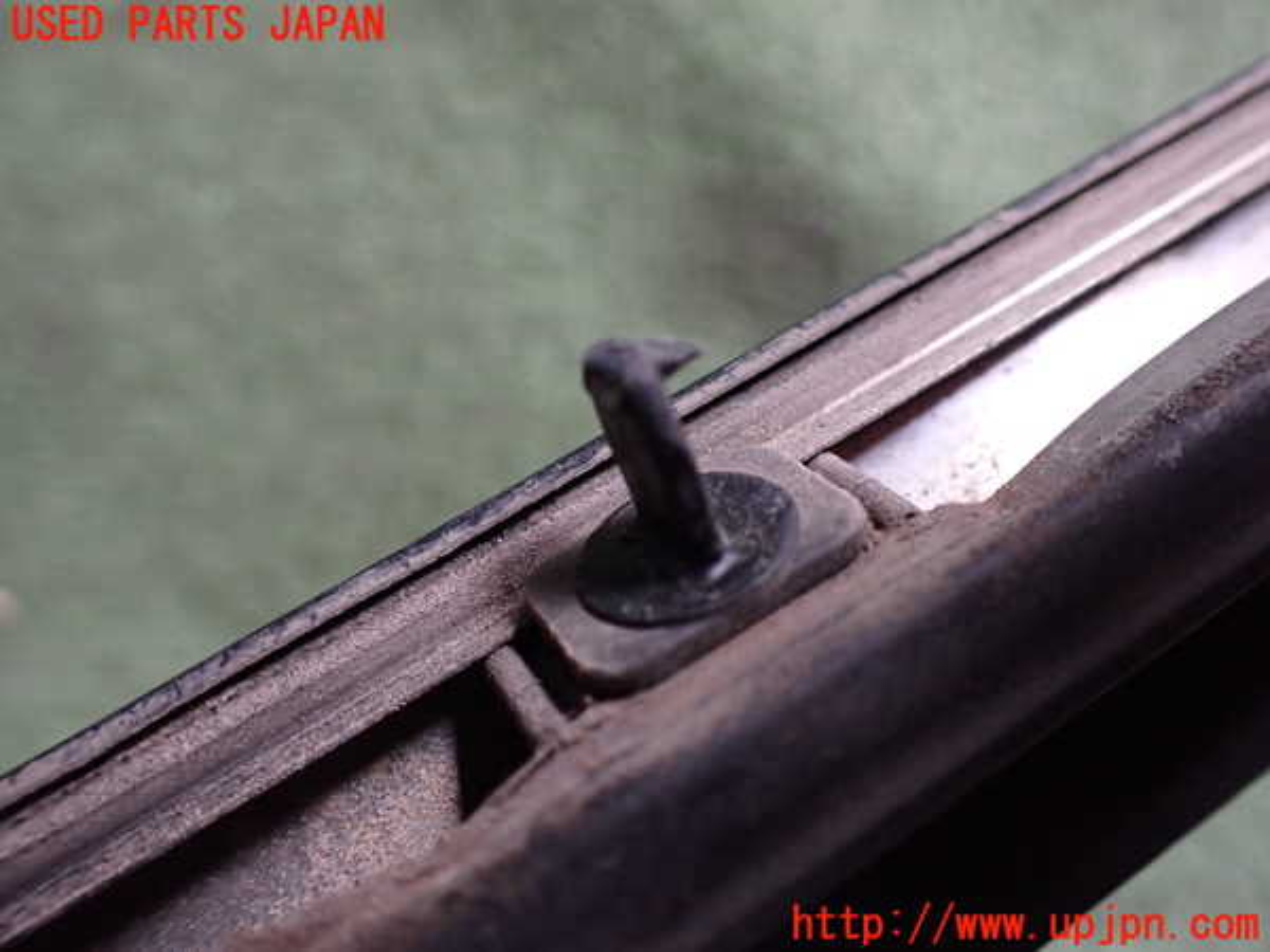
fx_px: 1101
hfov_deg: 60.0
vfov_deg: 46.8
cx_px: 635
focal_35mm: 30
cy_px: 476
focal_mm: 5.4
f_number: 2.3
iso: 400
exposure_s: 1/125
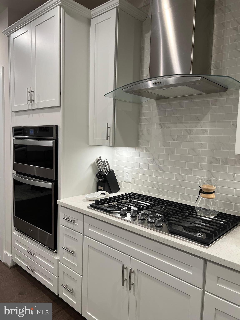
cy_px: 160
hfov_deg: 53.1
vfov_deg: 67.3
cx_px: 120
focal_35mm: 26
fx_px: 240
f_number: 1.5
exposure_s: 1/120
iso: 100
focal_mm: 5.7
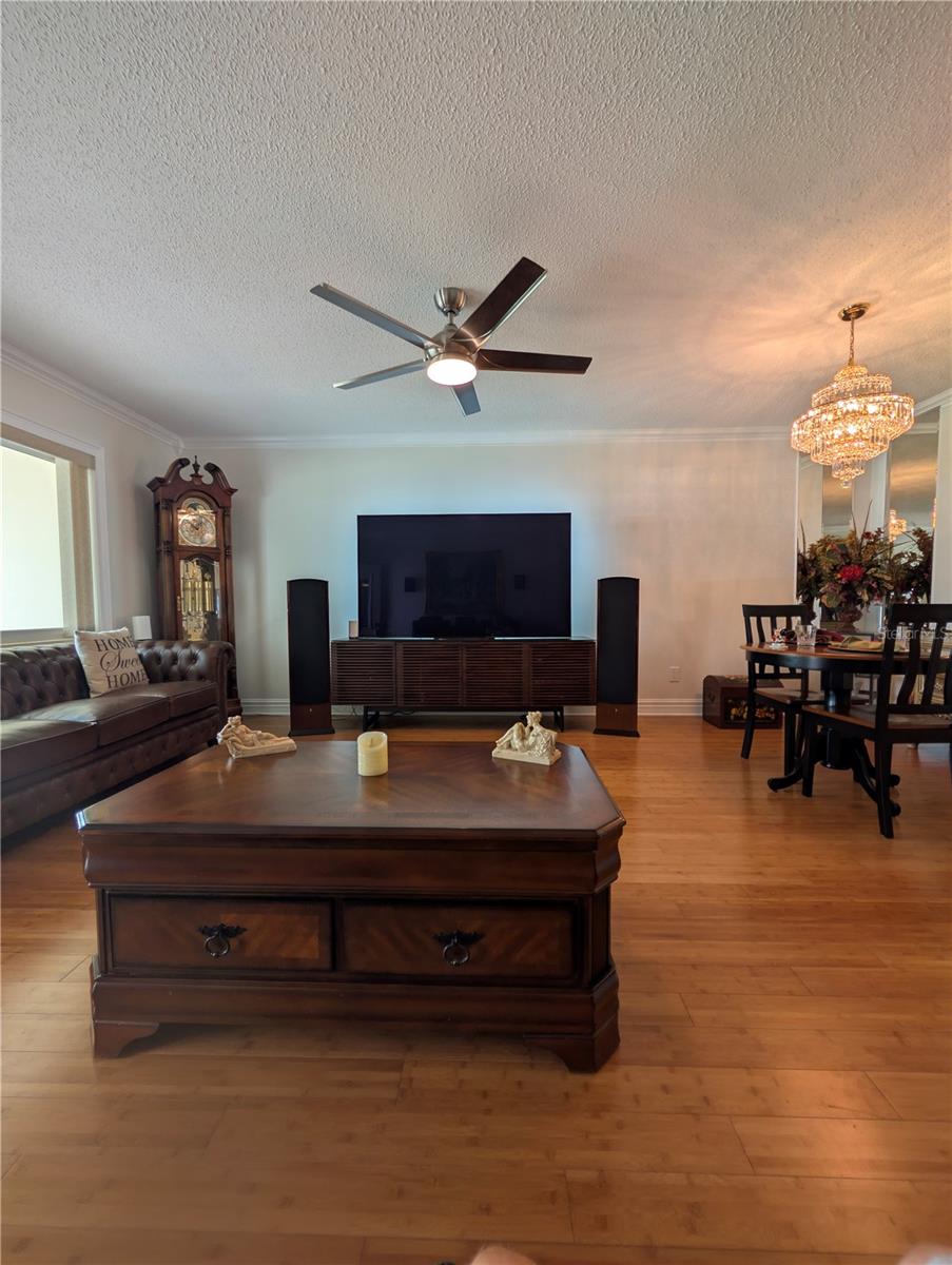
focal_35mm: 12
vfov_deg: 110.5
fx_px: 439
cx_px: 476
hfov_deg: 94.6
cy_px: 632
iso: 66
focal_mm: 2.02
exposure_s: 1/60
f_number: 1.7
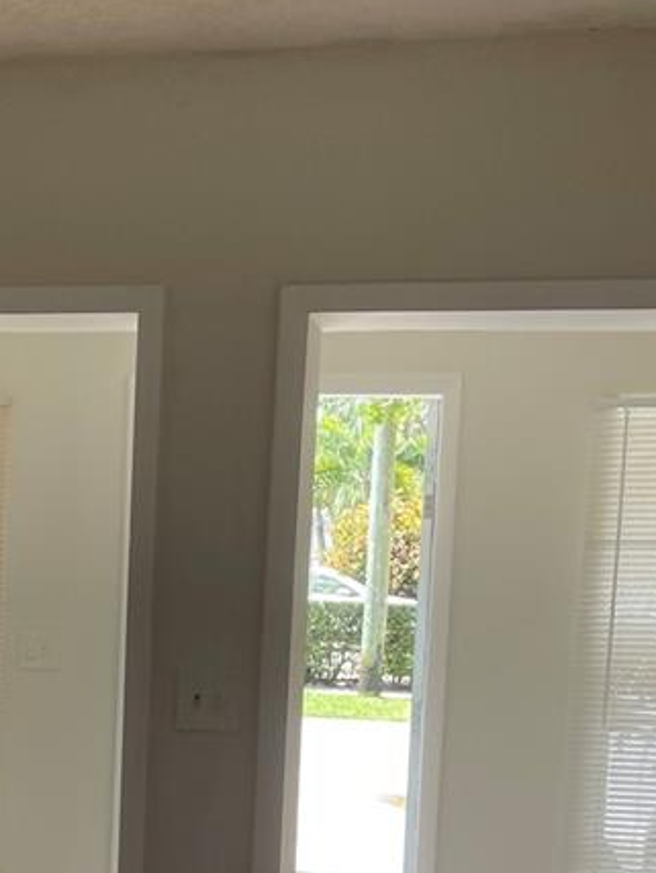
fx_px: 1842
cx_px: -65
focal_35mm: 73
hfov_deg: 19.4
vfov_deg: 26.0
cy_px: 748
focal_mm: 4.2
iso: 32
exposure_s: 1/167
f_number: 1.6
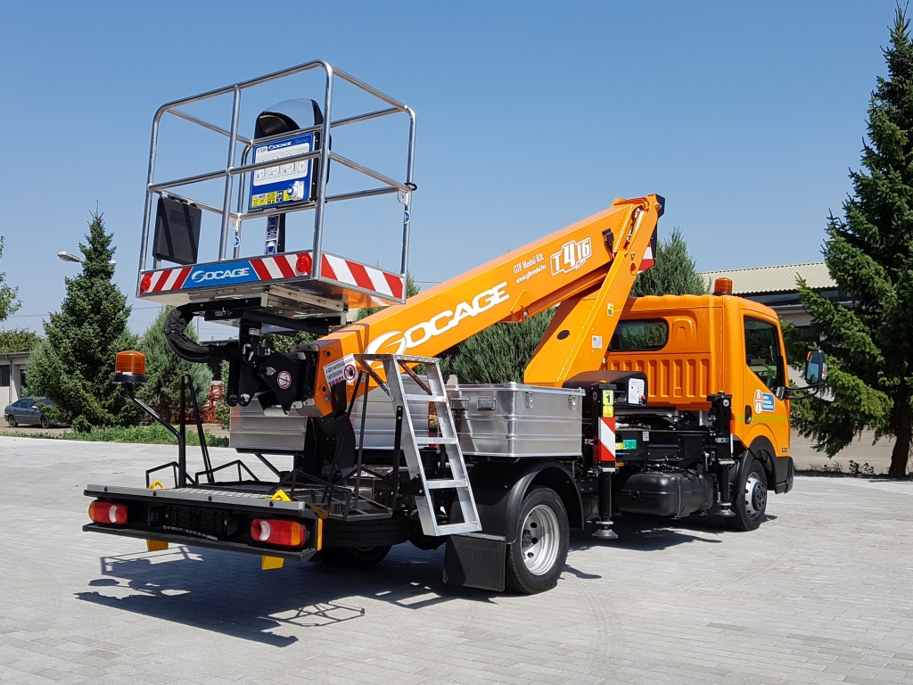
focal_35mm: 26
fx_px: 686
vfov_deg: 53.1
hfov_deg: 67.3
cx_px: 456
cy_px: 342
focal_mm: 4.2
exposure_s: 1/3256
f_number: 1.7
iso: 50
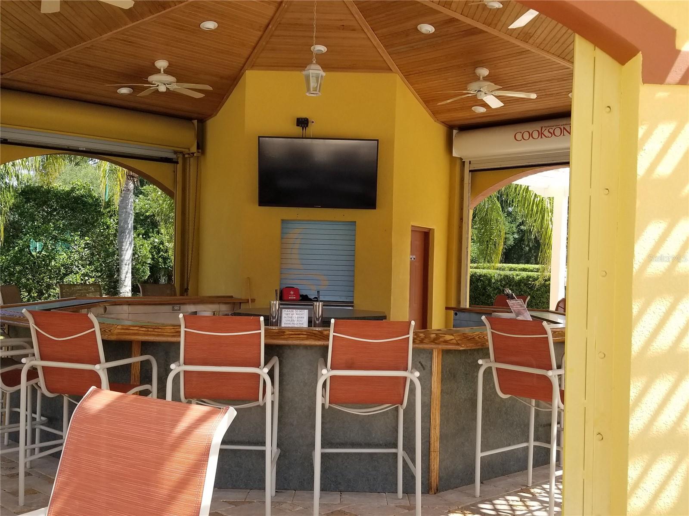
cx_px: 344
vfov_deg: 53.1
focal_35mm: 26
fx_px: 518
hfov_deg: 67.3
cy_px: 258
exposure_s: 1/758
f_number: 1.7
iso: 50
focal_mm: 4.3
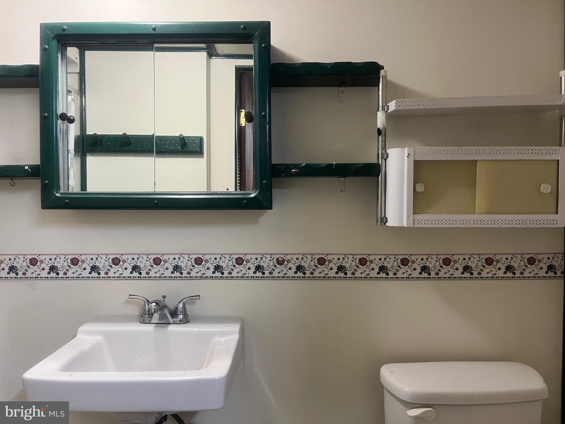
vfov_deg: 53.1
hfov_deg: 67.3
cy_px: 212
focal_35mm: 26
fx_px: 424
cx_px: 282
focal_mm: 5.1
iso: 200
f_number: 1.6
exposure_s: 1/60
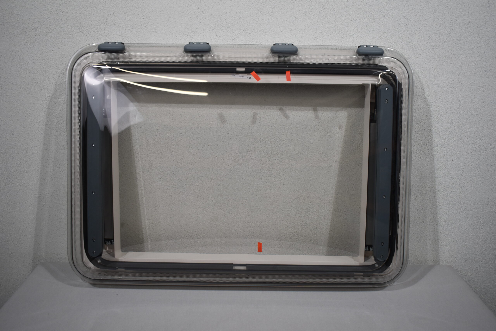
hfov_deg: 53.1
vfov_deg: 36.9
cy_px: 166
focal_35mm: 36
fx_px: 496
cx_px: 248
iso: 500
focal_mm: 24
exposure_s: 1/250
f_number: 3.8
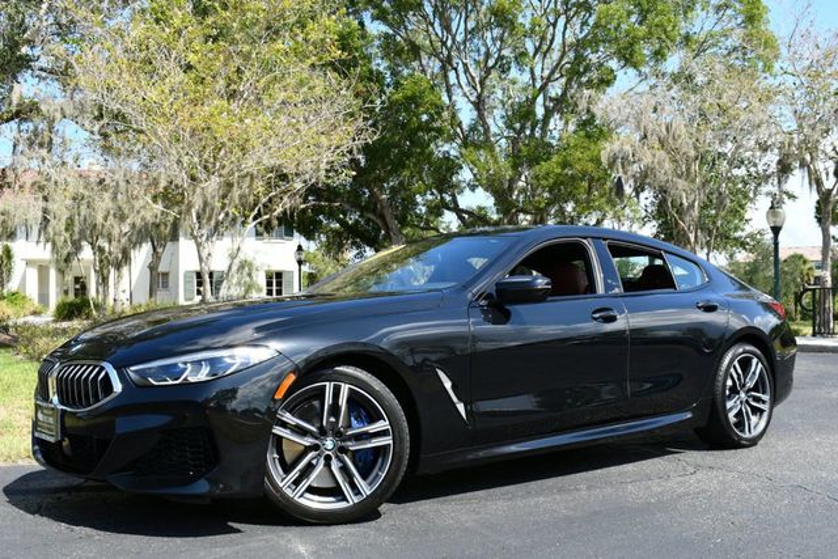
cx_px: 419
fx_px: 931
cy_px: 280
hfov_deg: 48.4
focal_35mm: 40
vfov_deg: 33.4
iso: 160
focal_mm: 20
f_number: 8
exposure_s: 1/250
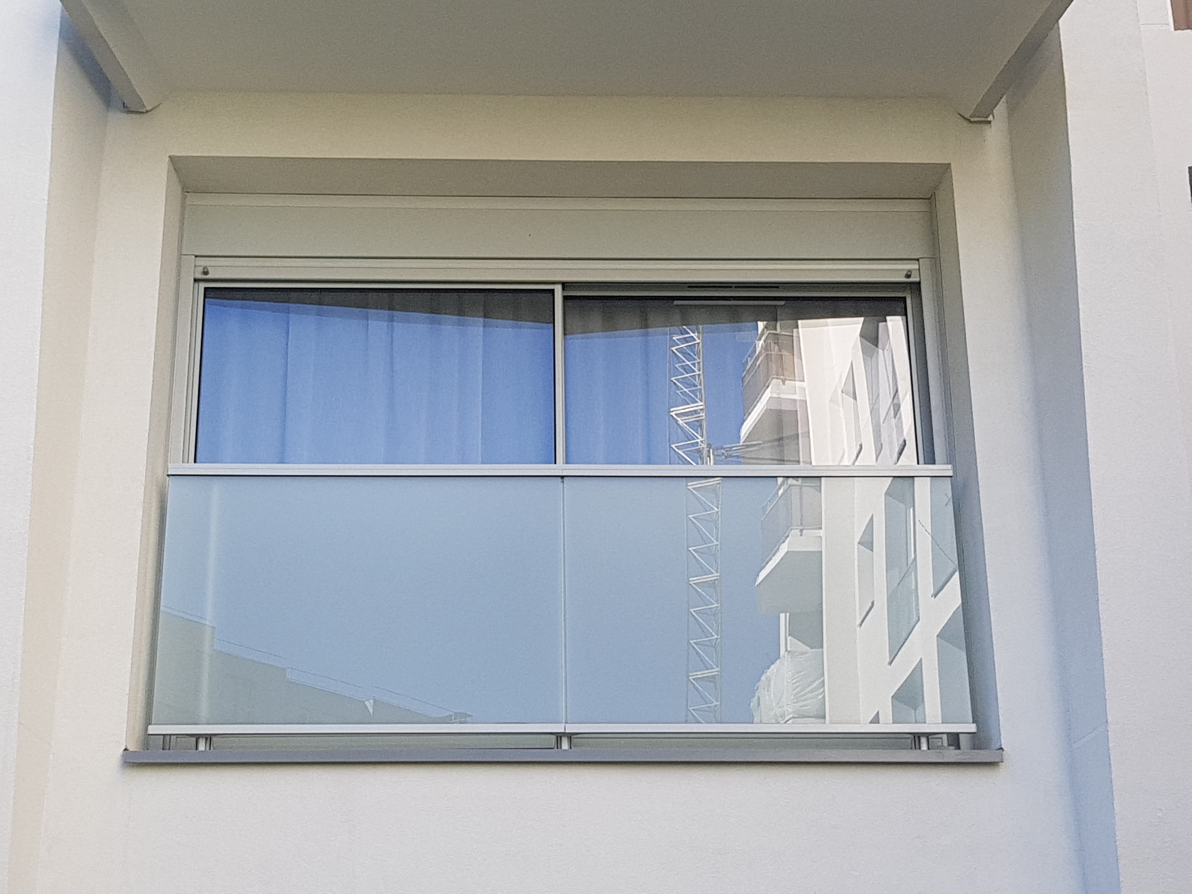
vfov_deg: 53.1
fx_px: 895
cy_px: 447
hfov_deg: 67.3
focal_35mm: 26
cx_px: 596
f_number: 1.7
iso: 50
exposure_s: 1/618
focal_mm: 4.2
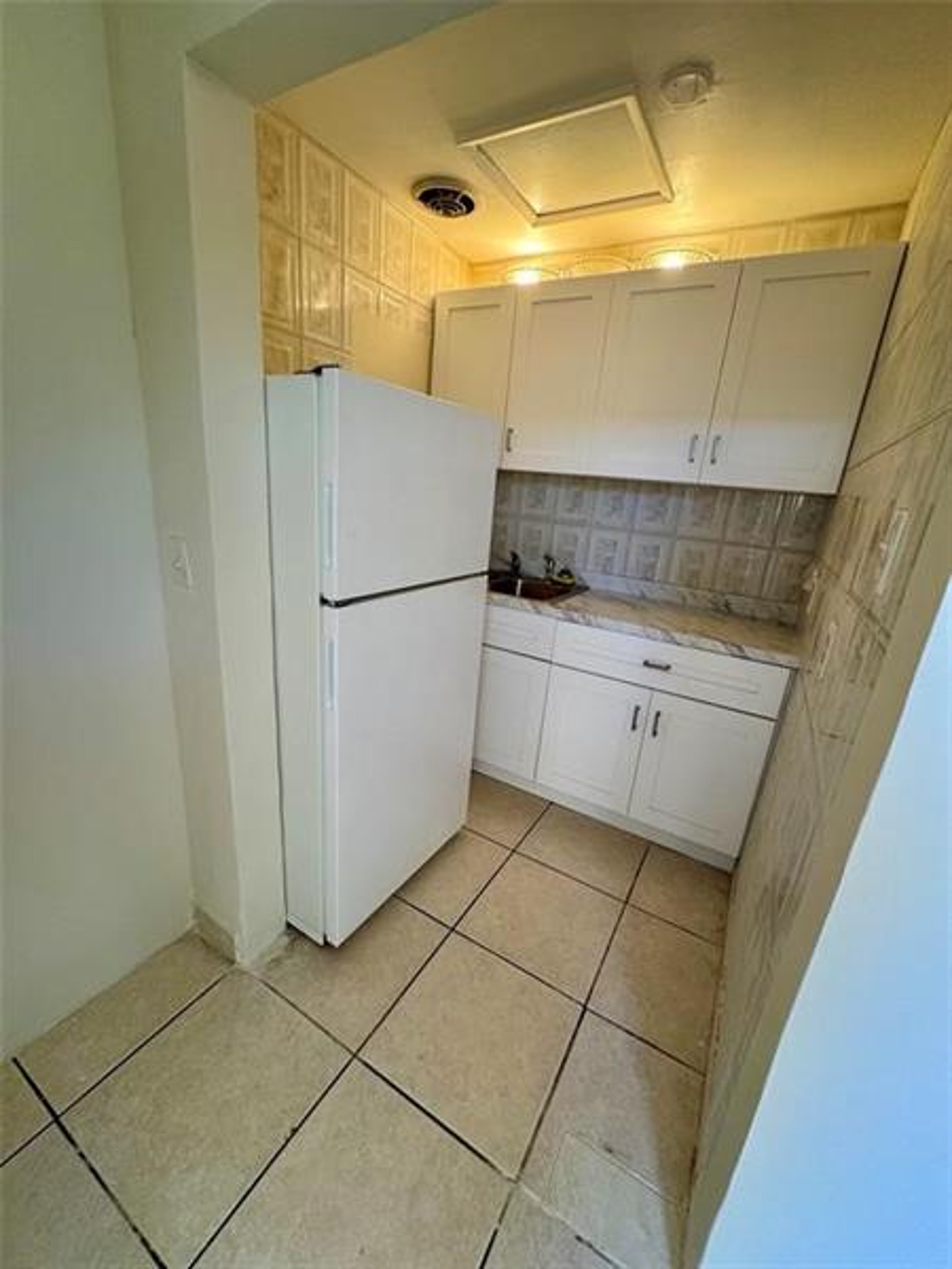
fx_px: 513
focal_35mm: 14
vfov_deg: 102.1
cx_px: 476
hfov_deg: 85.7
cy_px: 634
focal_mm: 2.22
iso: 125
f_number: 2.2
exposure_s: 1/120
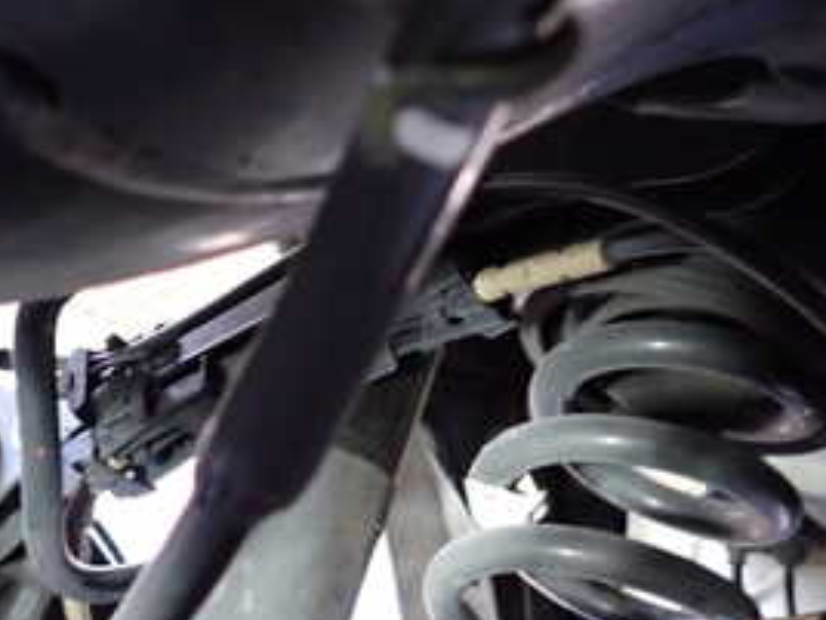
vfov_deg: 25.4
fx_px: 1336
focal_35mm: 56
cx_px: 348
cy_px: 543
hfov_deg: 34.3
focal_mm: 4.5
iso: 640
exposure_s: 1/30
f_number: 2
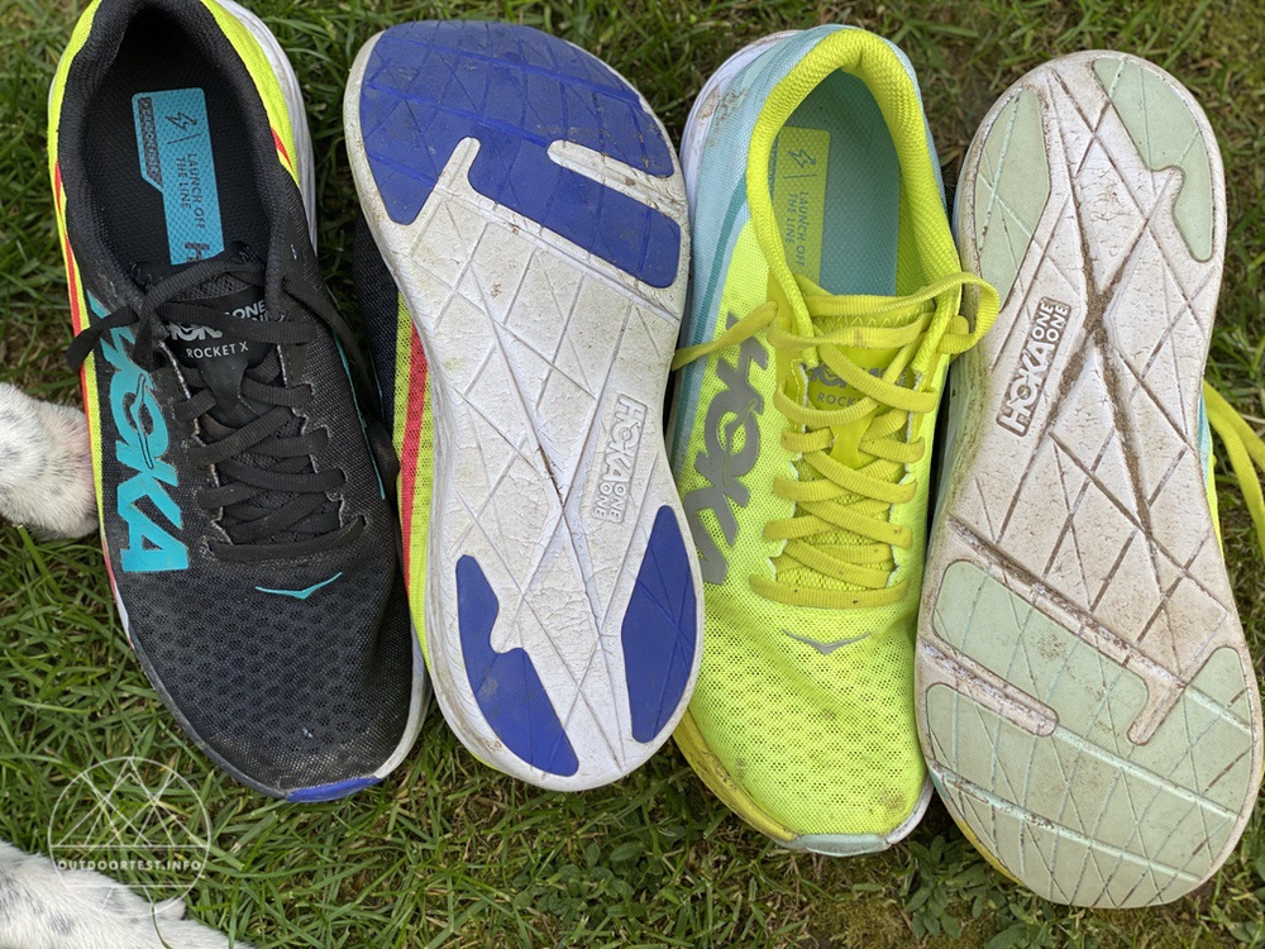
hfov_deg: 36.8
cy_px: 474
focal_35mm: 52
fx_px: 1900
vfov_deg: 28.0
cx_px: 632
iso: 64
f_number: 2
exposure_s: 1/122
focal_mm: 6
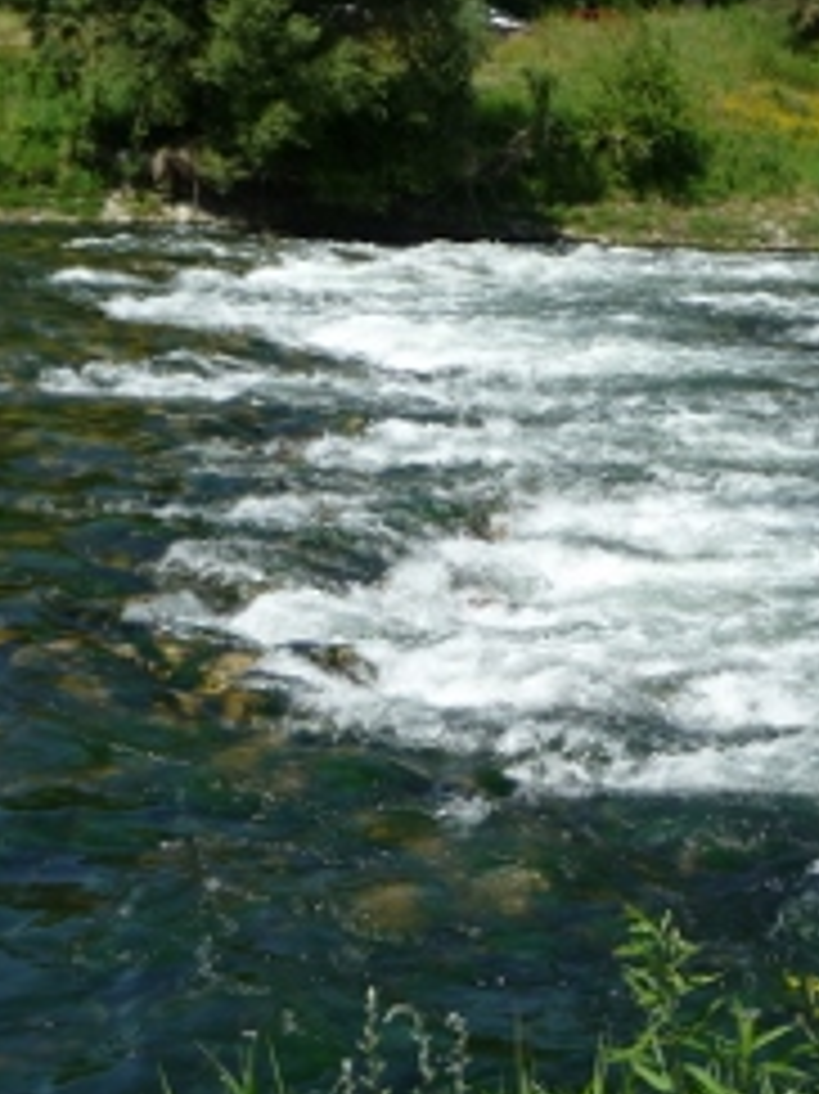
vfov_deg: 26.3
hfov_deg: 19.6
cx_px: 716
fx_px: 2336
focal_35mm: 74
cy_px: 639
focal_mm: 7.6
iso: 100
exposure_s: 1/640
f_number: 4.1
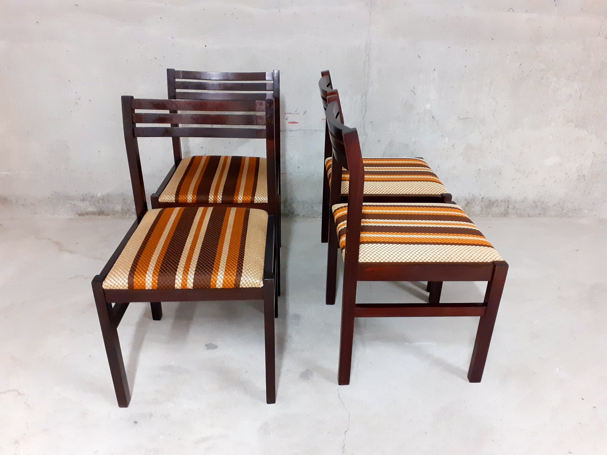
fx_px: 473
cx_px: 304
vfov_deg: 51.4
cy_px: 228
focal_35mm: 27
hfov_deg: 65.3
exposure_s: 1/25
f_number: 1.9
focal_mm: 3.6
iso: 320
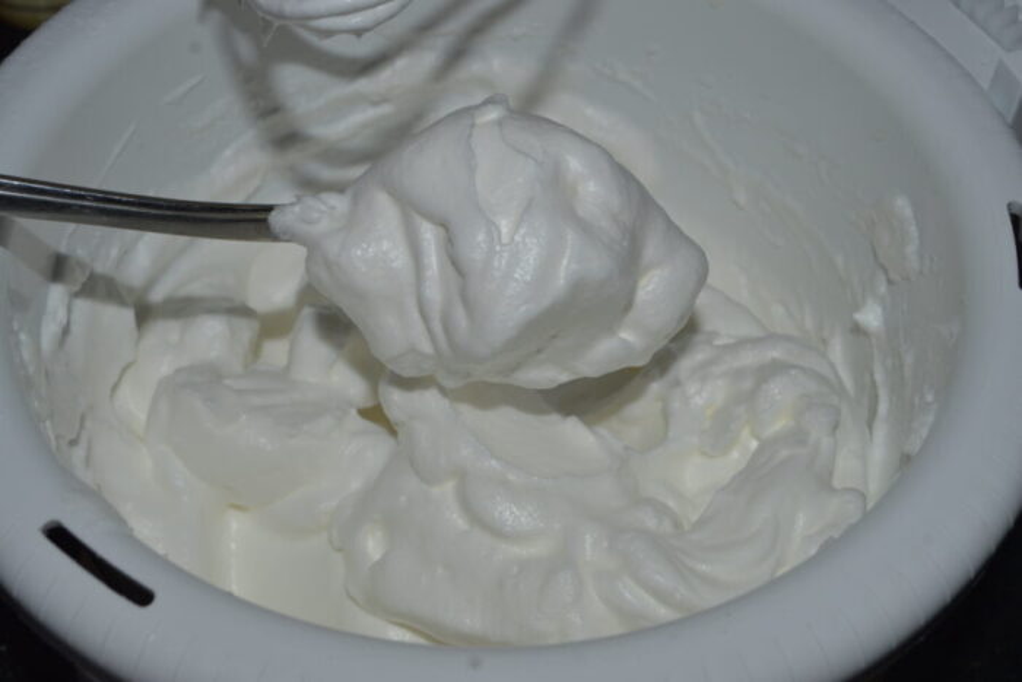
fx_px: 1363
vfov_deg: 28.1
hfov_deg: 41.1
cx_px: 511
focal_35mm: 48
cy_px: 341
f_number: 8
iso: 100
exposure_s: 1/60
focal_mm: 32
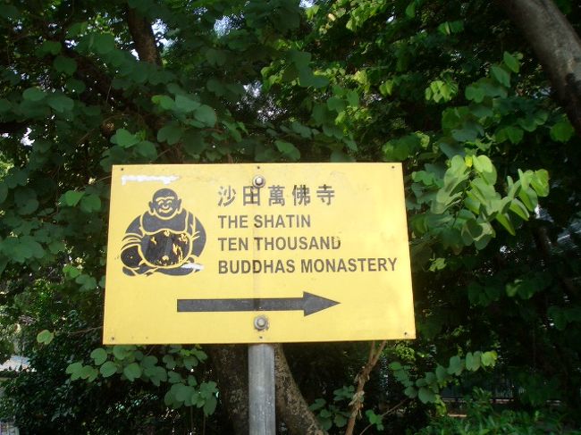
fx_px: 604
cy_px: 218
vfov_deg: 39.6
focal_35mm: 36
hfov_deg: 51.4
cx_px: 290
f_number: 4
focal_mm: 4.8
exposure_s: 1/200
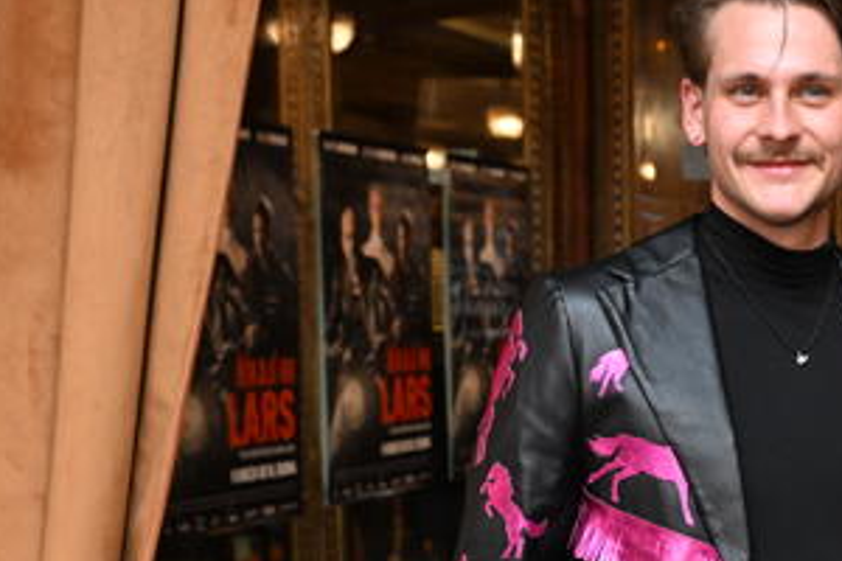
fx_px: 1988
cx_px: 817
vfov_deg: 15.8
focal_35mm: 85
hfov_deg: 23.1
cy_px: 522
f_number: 4.5
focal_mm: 37
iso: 4000
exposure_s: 1/200
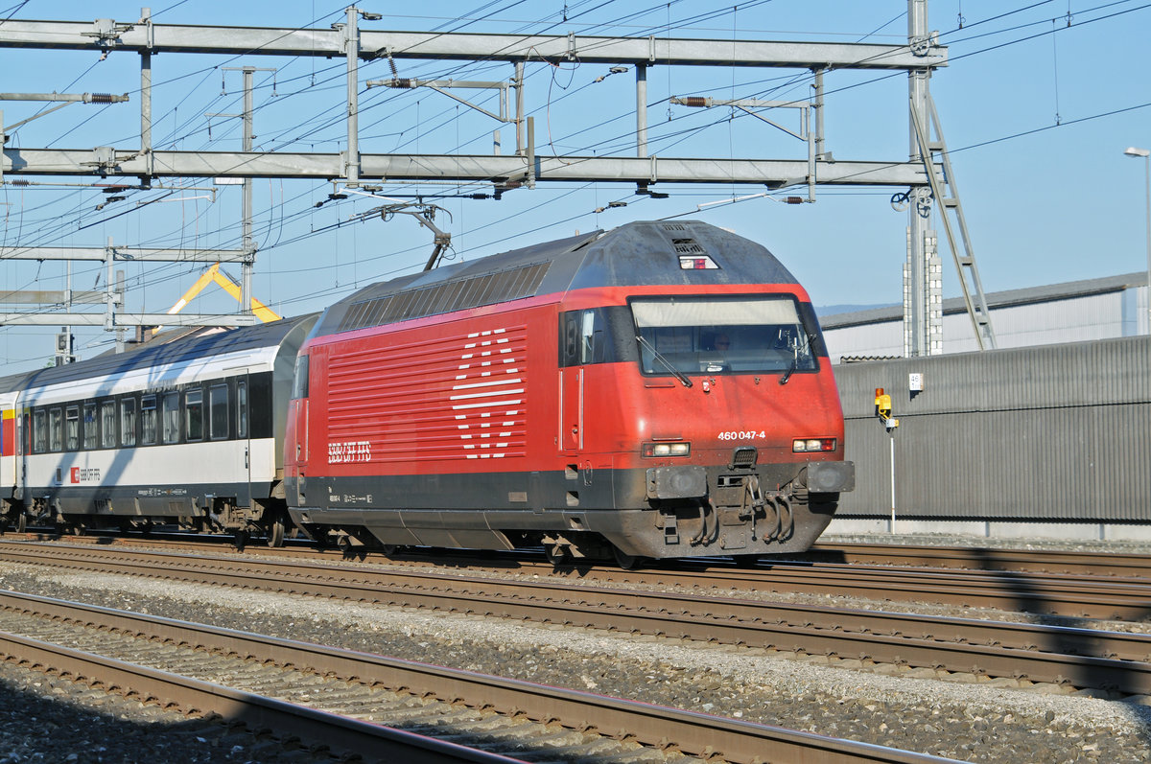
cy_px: 382
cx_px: 576
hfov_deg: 19.5
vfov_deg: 13.0
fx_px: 3353
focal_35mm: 105
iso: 200
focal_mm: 70
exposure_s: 1/1000
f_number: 5
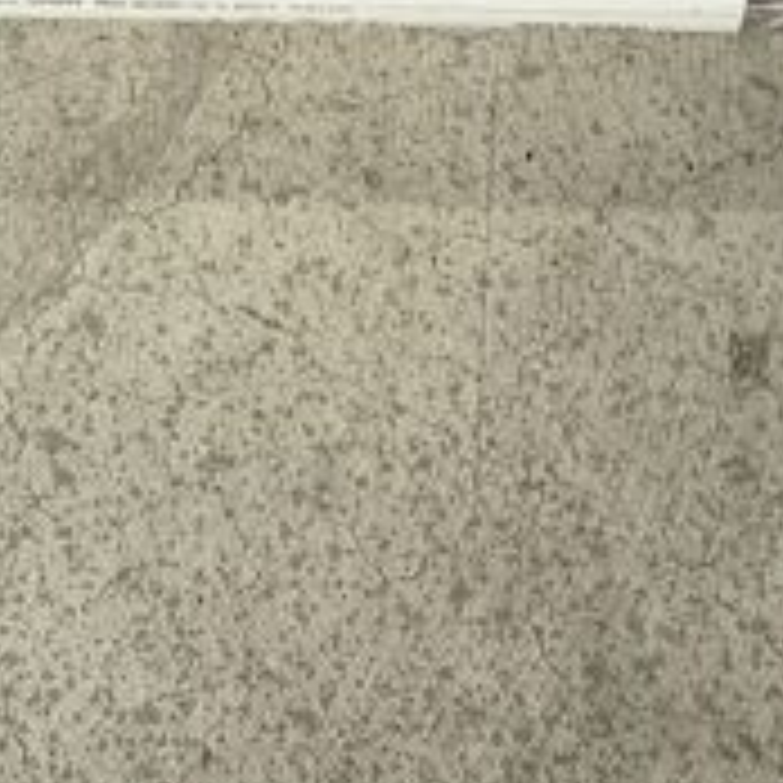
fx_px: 1996
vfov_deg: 18.1
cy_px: -590
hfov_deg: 22.2
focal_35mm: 78
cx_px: 414
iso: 945
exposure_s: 1/25
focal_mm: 5.24
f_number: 1.7
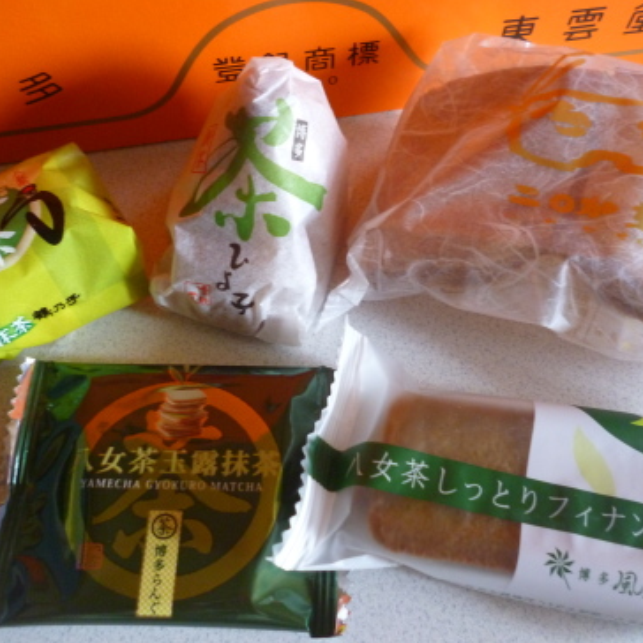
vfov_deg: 48.5
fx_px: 715
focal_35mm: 34
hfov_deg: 48.4
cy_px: 324
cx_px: 352
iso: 400
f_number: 3.1
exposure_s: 1/13
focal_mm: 5
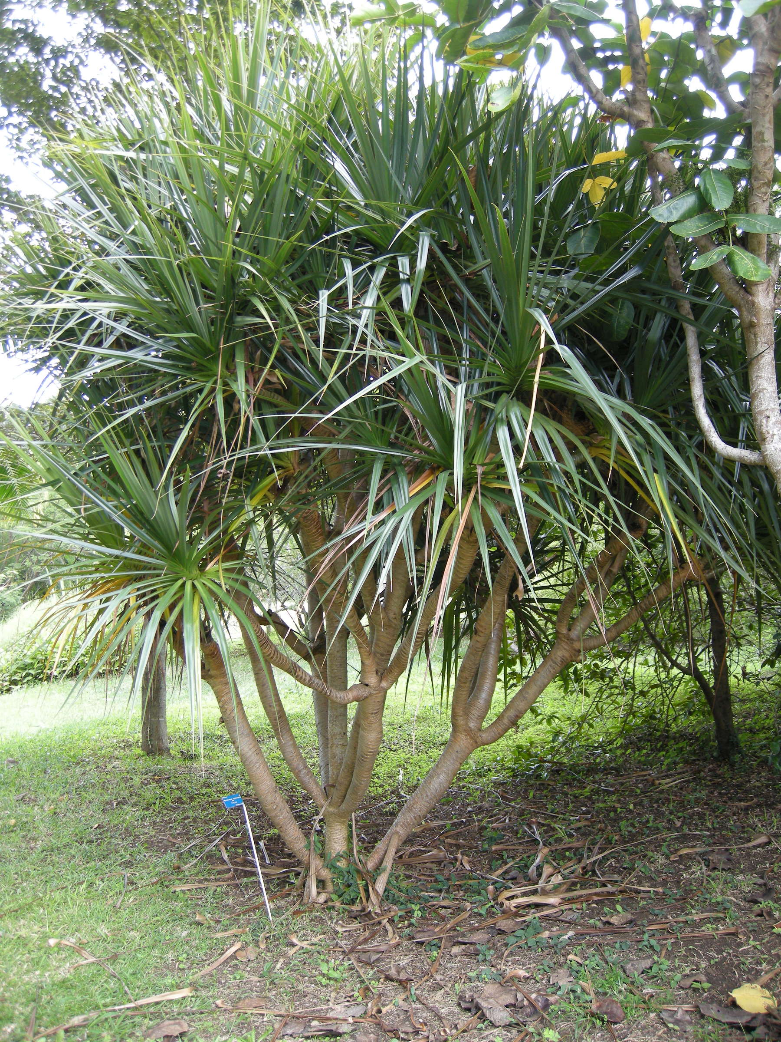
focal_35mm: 35
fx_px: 1053
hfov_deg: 40.7
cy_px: 521
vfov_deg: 52.6
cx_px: 390
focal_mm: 7.5
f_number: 2.7
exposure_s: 1/60
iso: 95
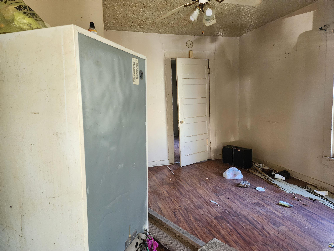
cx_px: 167
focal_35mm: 23
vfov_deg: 58.9
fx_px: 222
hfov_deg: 73.9
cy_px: 126
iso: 500
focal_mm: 6.4
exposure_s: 1/120
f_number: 1.8
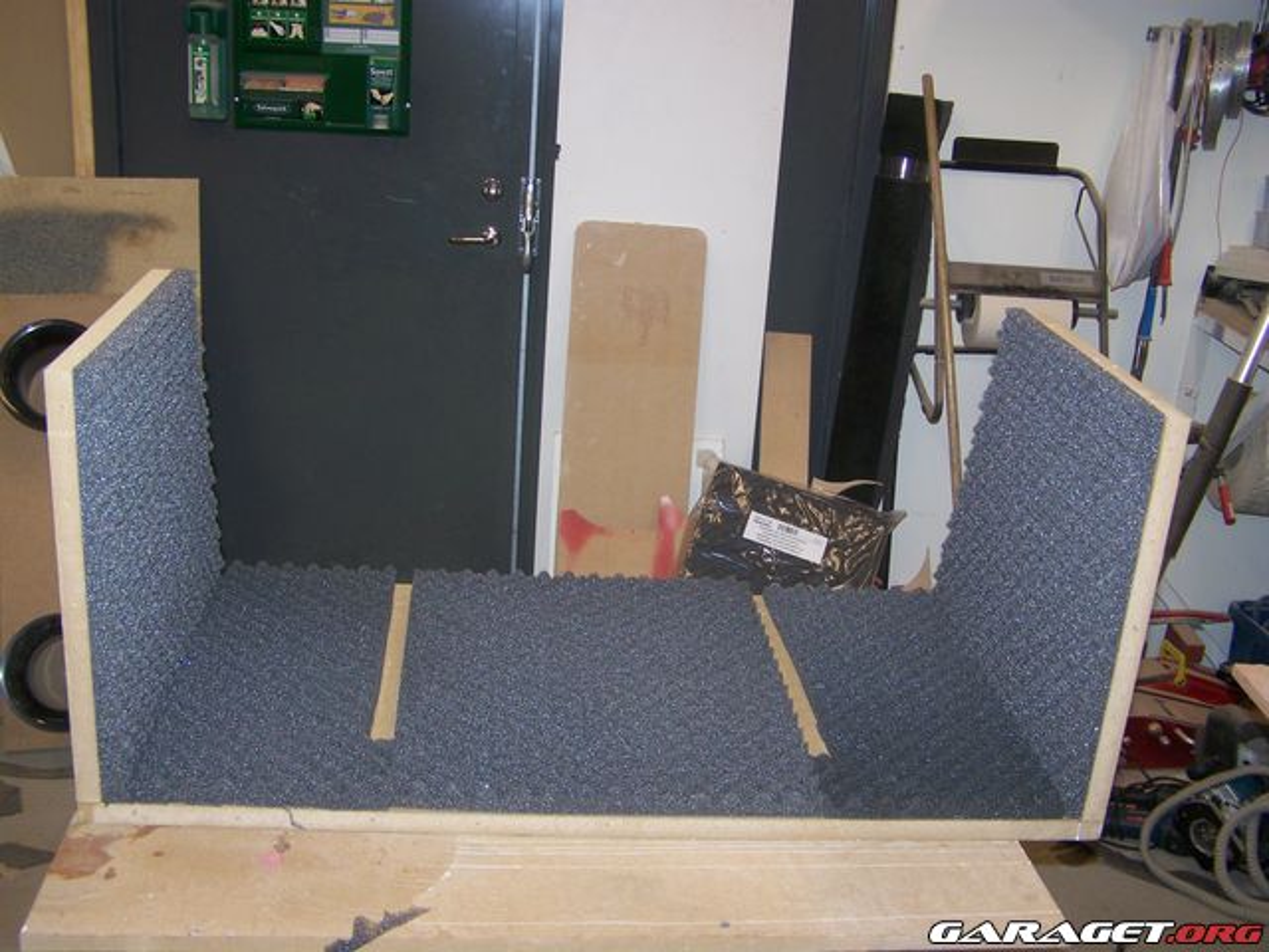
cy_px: 476
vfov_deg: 37.7
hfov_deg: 49.0
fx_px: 1393
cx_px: 634
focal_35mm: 38
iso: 80
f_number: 2.8
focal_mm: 6.3
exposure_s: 1/60
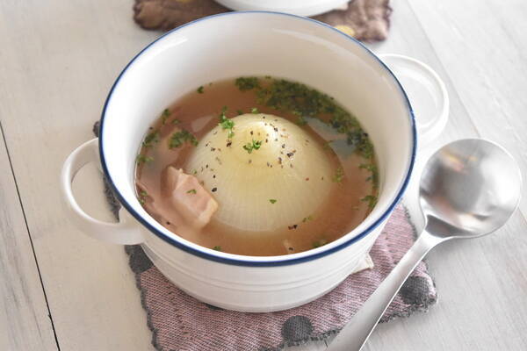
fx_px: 1208
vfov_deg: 16.6
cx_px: 264
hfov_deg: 24.6
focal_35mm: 82
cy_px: 176
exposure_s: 1/160
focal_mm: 55
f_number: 6.3
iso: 6400
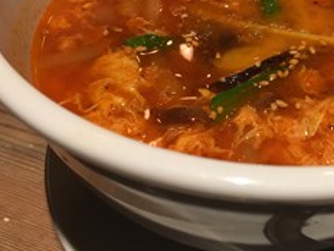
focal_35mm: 50
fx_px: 482
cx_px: 259
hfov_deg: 37.1
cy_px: 63
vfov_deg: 28.7
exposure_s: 1/15
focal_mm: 4.15
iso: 32
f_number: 2.2
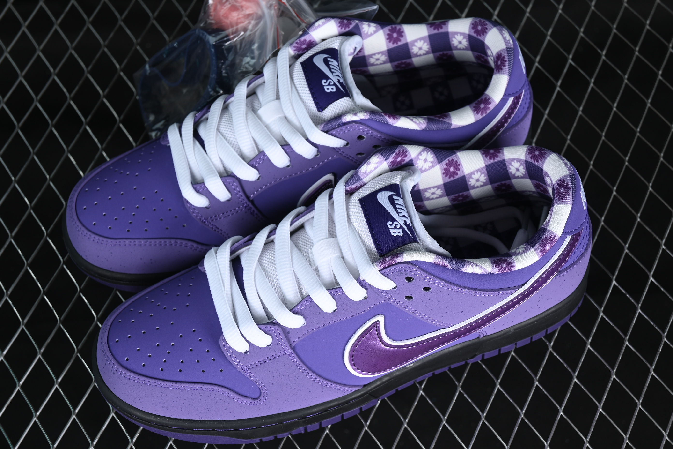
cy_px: 224
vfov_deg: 18.2
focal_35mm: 75
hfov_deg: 27.0
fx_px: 1402
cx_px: 336
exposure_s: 1/60
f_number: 6.3
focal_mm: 50
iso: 160
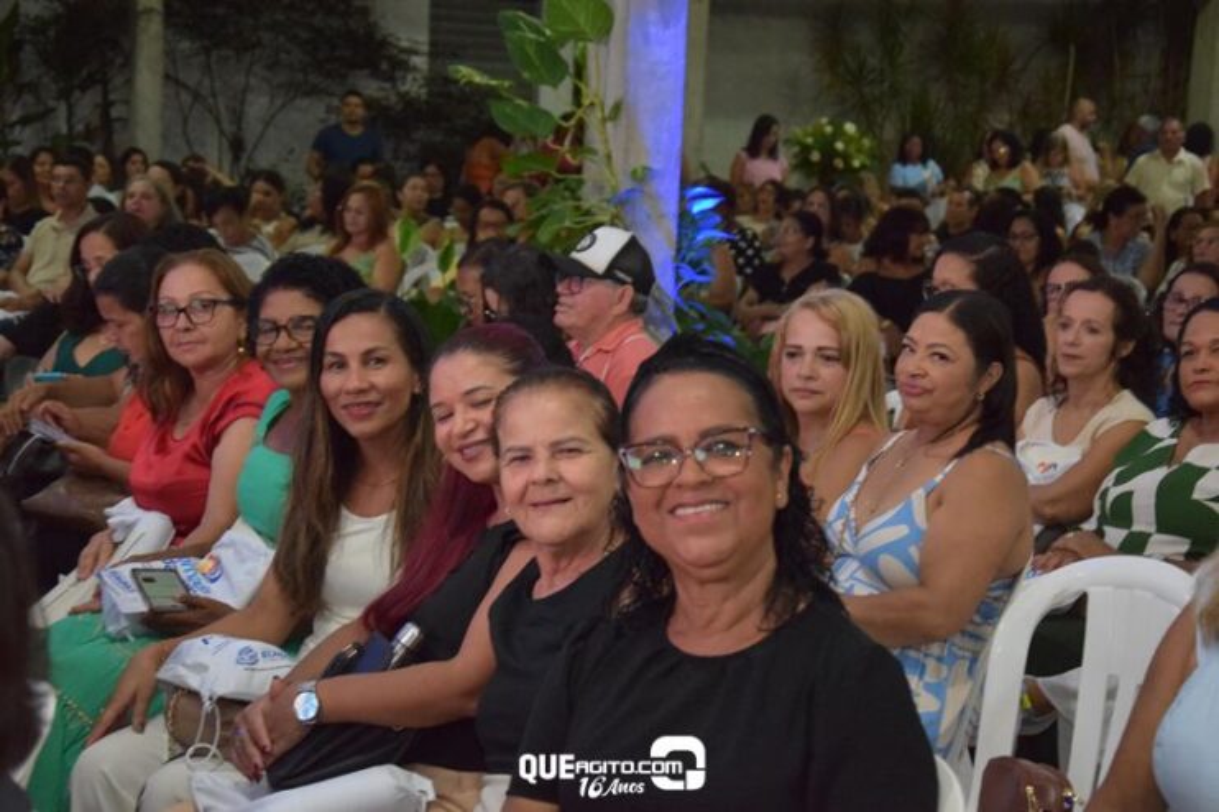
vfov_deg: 18.9
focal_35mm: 72
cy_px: 406
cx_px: 610
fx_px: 2437
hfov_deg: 28.1
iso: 3200
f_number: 4.8
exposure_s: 1/60
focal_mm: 48
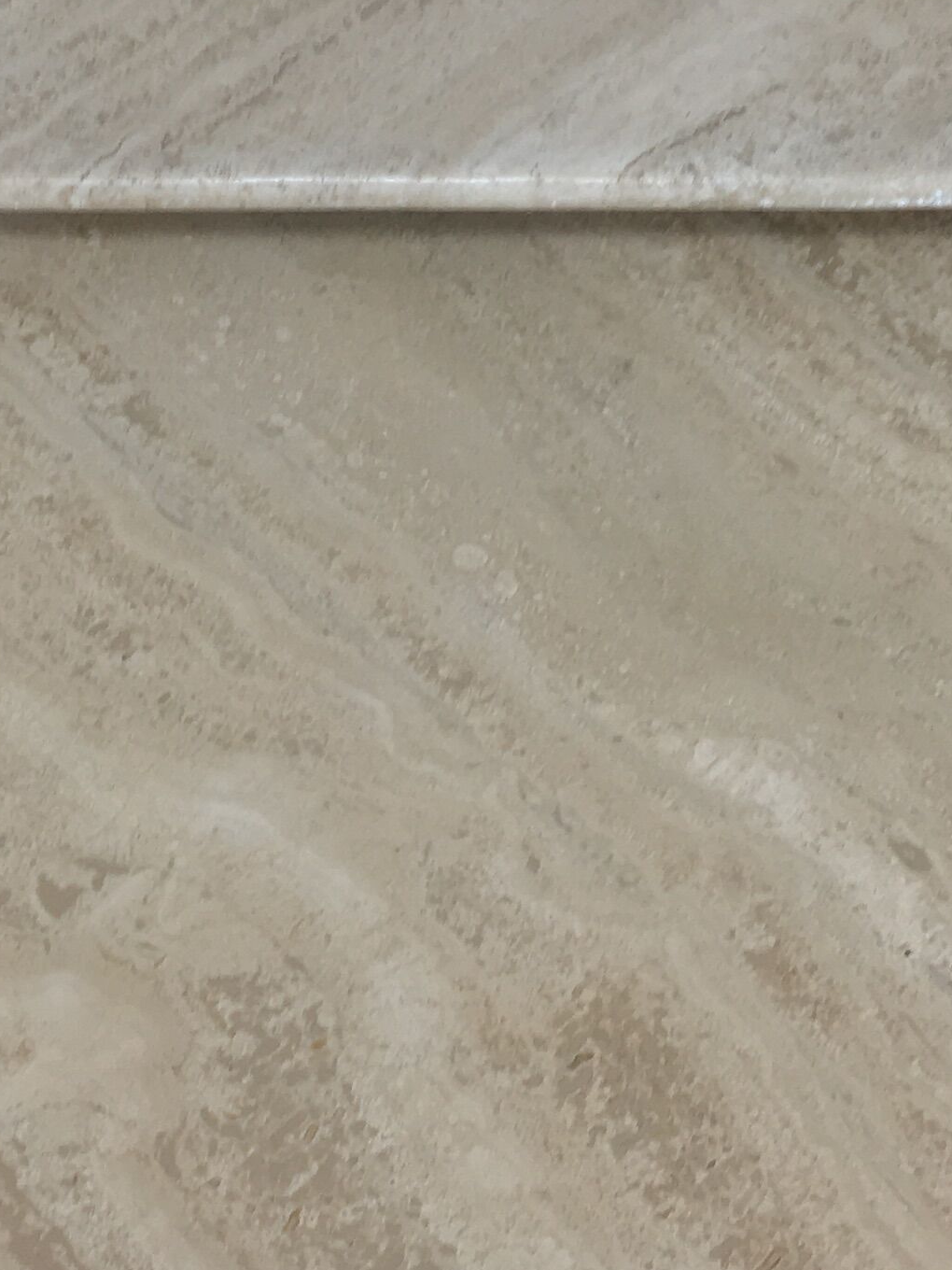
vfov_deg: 22.3
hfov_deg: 17.2
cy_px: 186
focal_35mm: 86
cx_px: 460
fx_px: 3154
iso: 32
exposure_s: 1/33
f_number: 2.2
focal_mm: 4.15
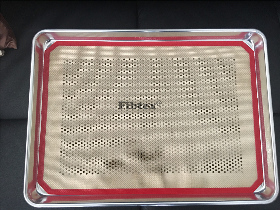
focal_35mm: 29
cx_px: 140
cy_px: 105
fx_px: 235
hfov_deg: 61.7
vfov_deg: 48.2
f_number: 2.2
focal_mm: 4.15
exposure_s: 1/8
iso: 160
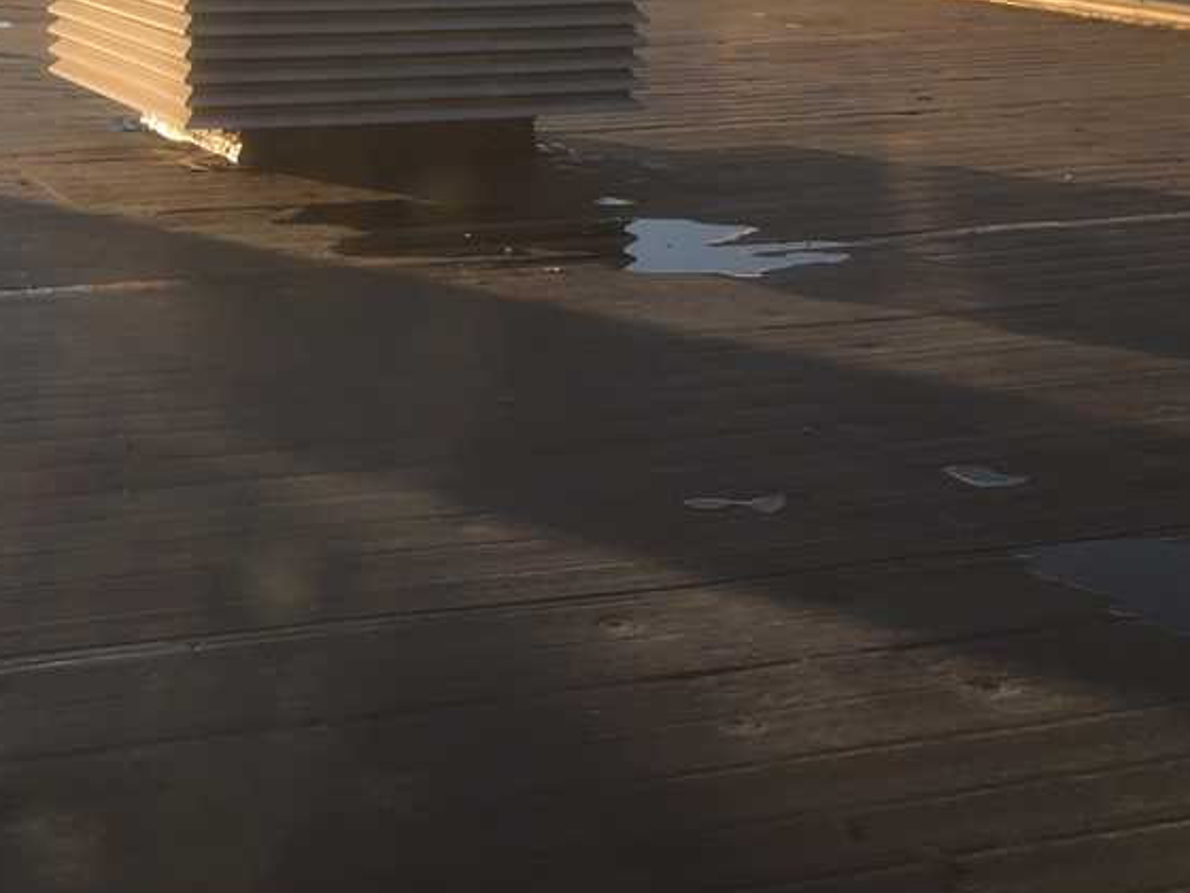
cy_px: 481
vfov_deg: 21.3
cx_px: 350
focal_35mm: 69
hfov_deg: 27.9
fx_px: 2372
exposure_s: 1/712
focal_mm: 4.15
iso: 25
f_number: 2.2
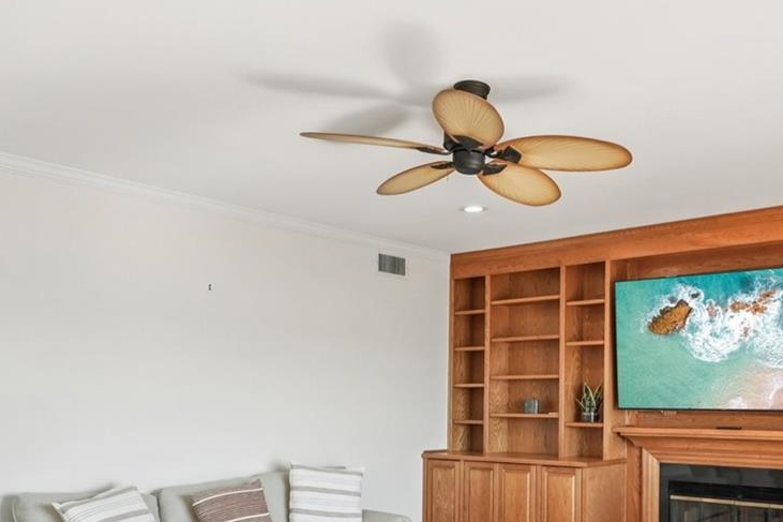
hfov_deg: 53.2
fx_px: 761
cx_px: 532
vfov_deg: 36.7
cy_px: 407
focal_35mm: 35
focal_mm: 16
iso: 400
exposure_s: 1/40
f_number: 8
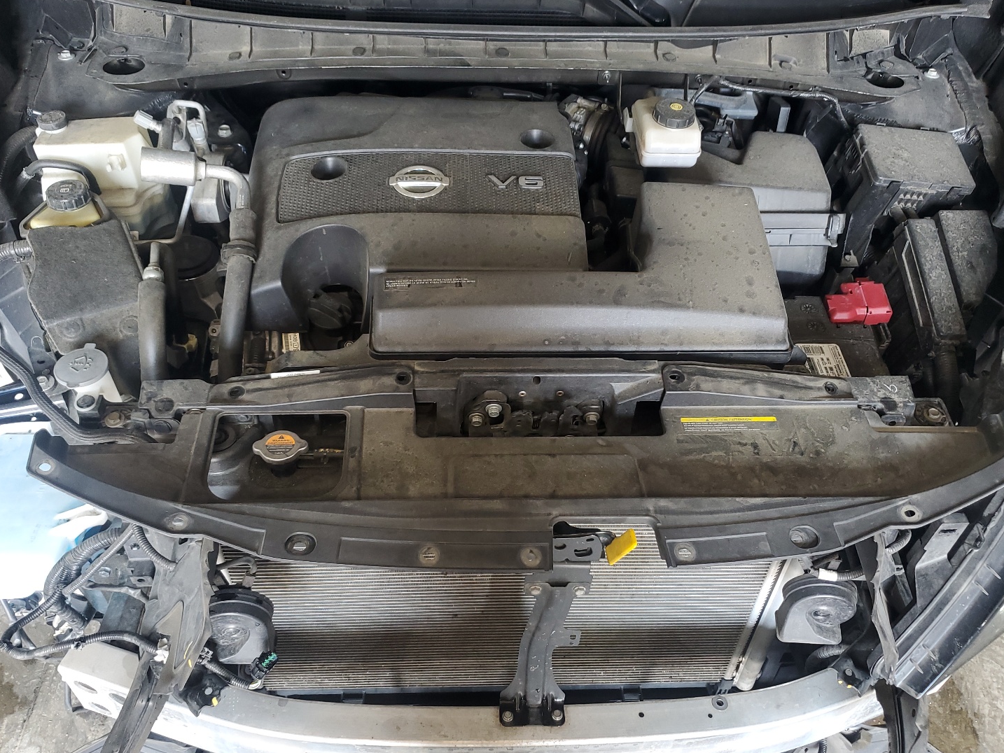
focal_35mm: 29
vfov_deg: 48.2
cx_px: 498
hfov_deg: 61.7
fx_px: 841
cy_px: 407
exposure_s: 1/60.2
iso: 65
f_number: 1.5
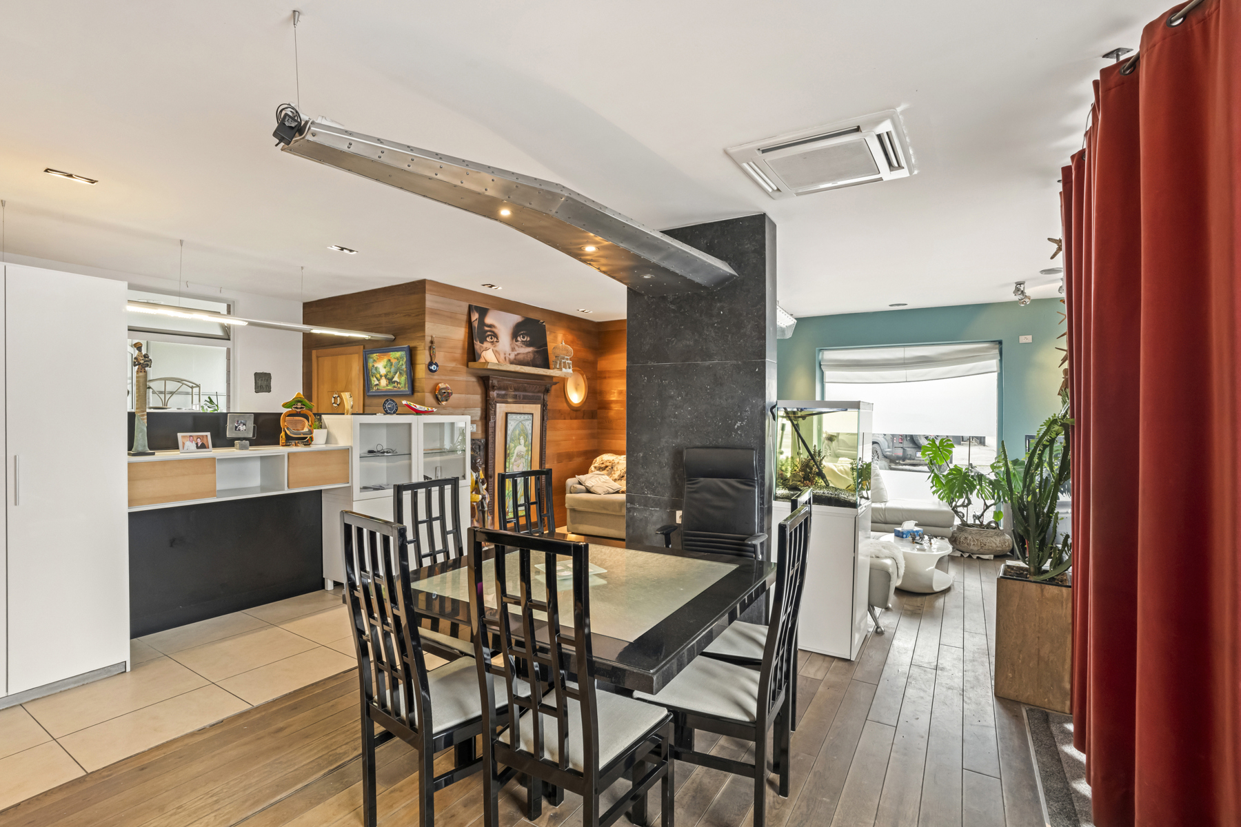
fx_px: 552
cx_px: 620
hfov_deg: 96.7
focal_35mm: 16
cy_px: 414
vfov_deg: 73.7
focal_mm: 16
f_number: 10
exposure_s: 1/4
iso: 1600
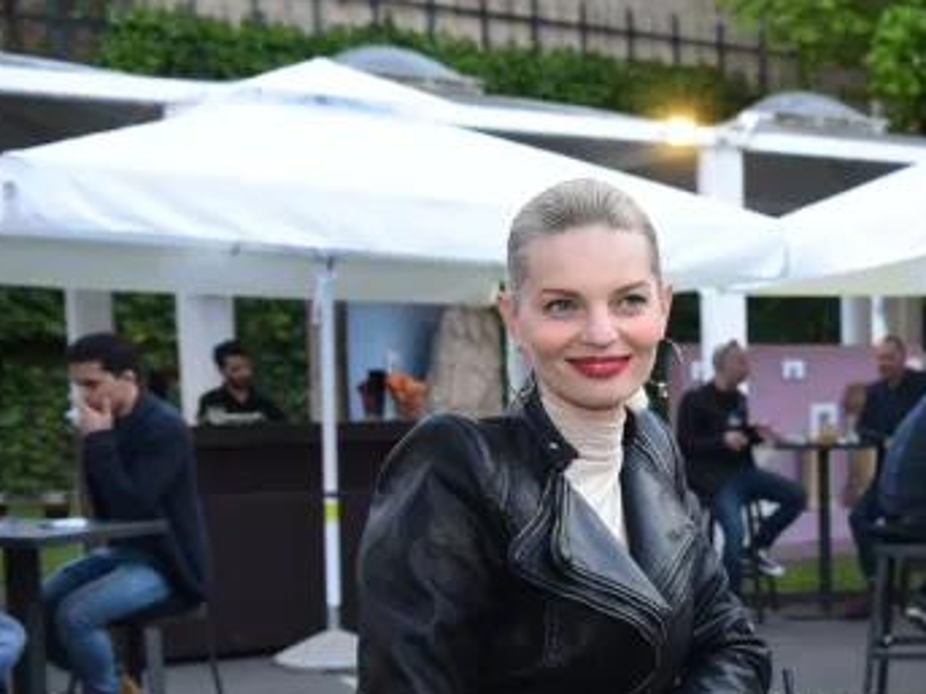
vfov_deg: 21.9
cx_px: 921
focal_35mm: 66
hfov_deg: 27.7
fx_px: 1765
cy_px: 574
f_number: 4
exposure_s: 1/60
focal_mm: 31
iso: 400
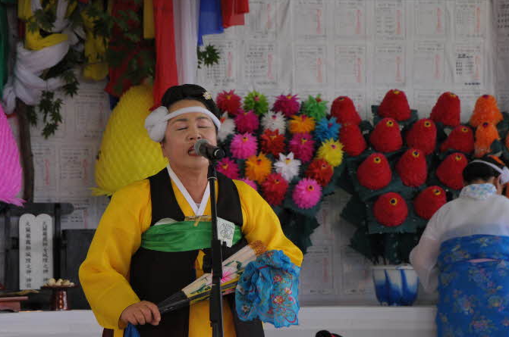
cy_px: 169
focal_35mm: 161
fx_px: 2273
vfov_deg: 8.5
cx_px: 251
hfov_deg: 12.8
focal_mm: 120
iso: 1600
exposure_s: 1/125
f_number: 10
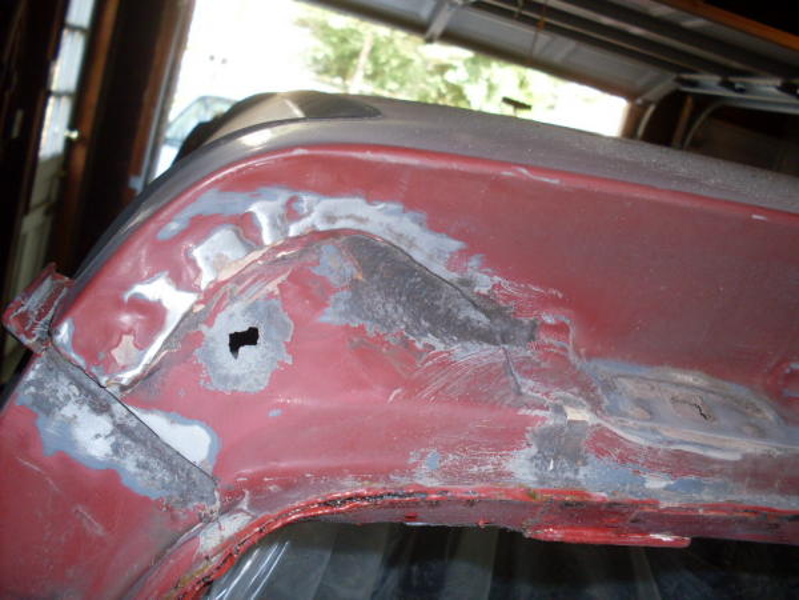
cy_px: 300
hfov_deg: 49.0
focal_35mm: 38
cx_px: 400
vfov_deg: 37.7
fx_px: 877
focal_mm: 6.3
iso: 100
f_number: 2.8
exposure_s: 1/45
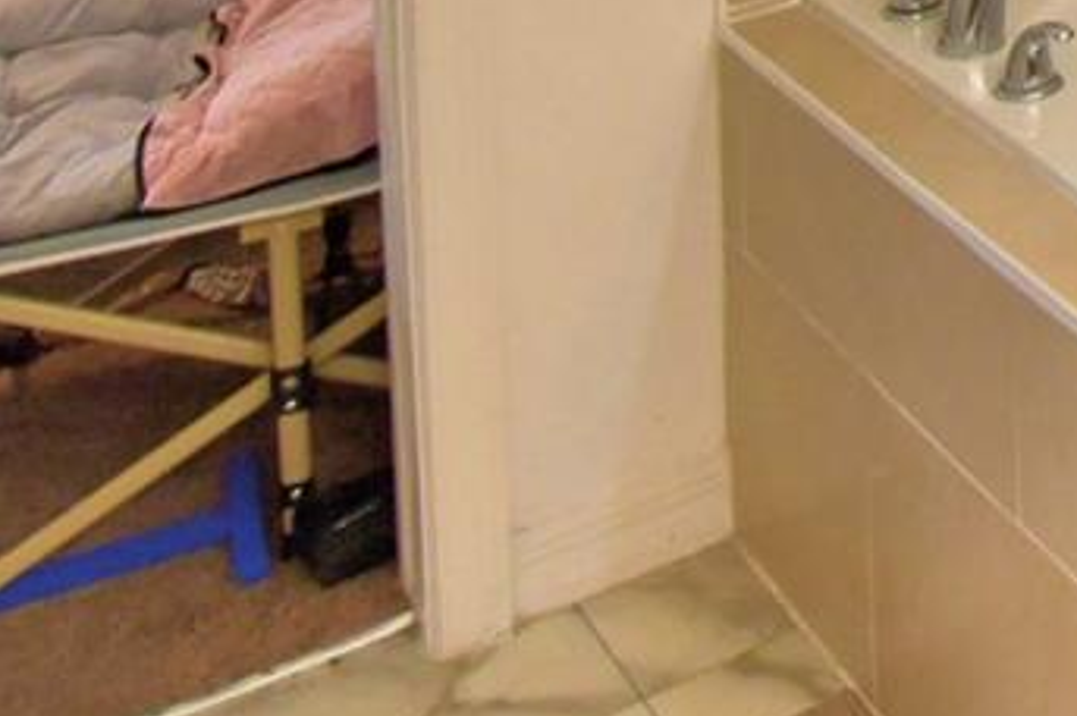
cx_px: 1953
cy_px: -813
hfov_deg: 20.3
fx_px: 2092
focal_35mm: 70
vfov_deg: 14.9
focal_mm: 10
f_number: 4.5
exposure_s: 1/30
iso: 560
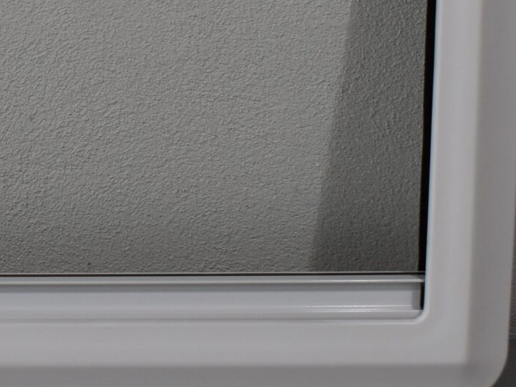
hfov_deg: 14.8
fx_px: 1892
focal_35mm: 127
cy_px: 3
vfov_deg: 11.6
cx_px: -169
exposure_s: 1/160
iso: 200
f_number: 6.3
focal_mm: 24
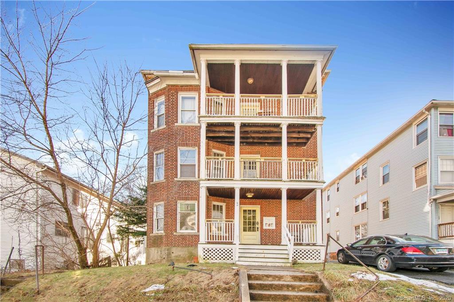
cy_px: 151
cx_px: 227
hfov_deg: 100.4
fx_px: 189
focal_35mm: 15
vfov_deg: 77.3
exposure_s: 1/160
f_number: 5.6
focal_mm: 10
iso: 125
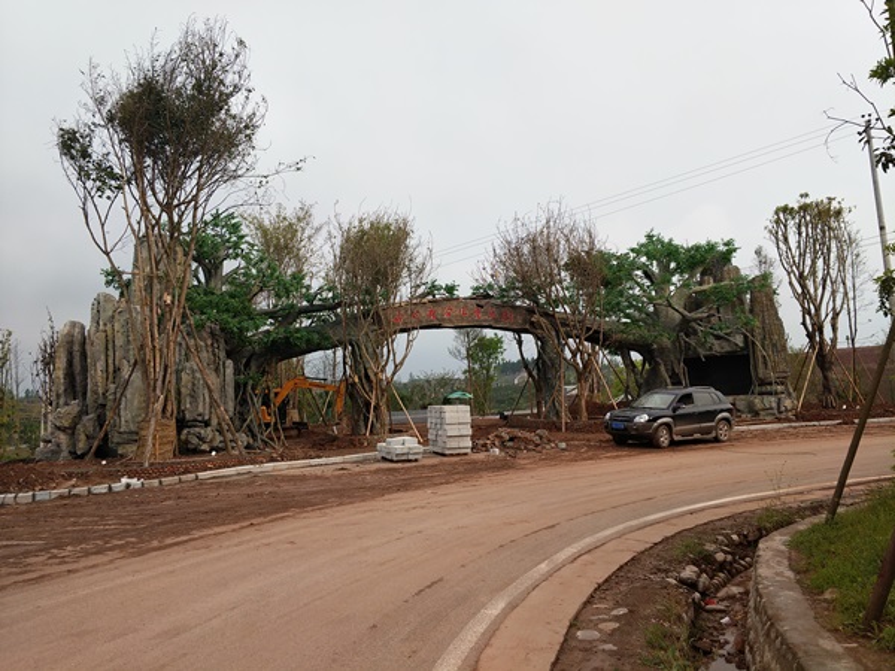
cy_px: 336
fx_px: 646
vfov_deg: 54.9
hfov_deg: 69.4
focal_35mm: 25
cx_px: 448
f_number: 1.7
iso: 50
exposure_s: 1/1183
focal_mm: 4.32
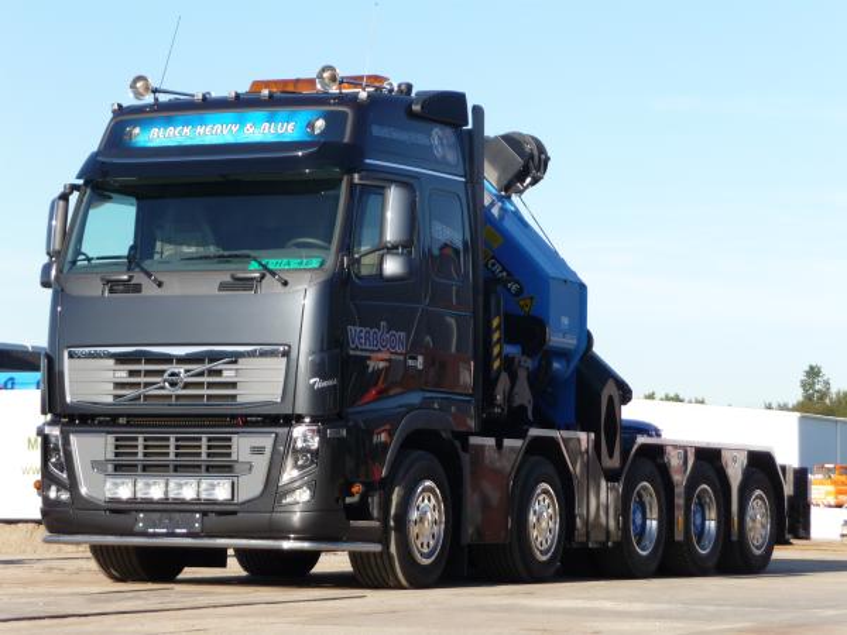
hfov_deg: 17.6
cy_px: 318
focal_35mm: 112
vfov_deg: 13.2
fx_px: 2740
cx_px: 424
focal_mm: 19.1
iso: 100
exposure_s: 1/400
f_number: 4.7
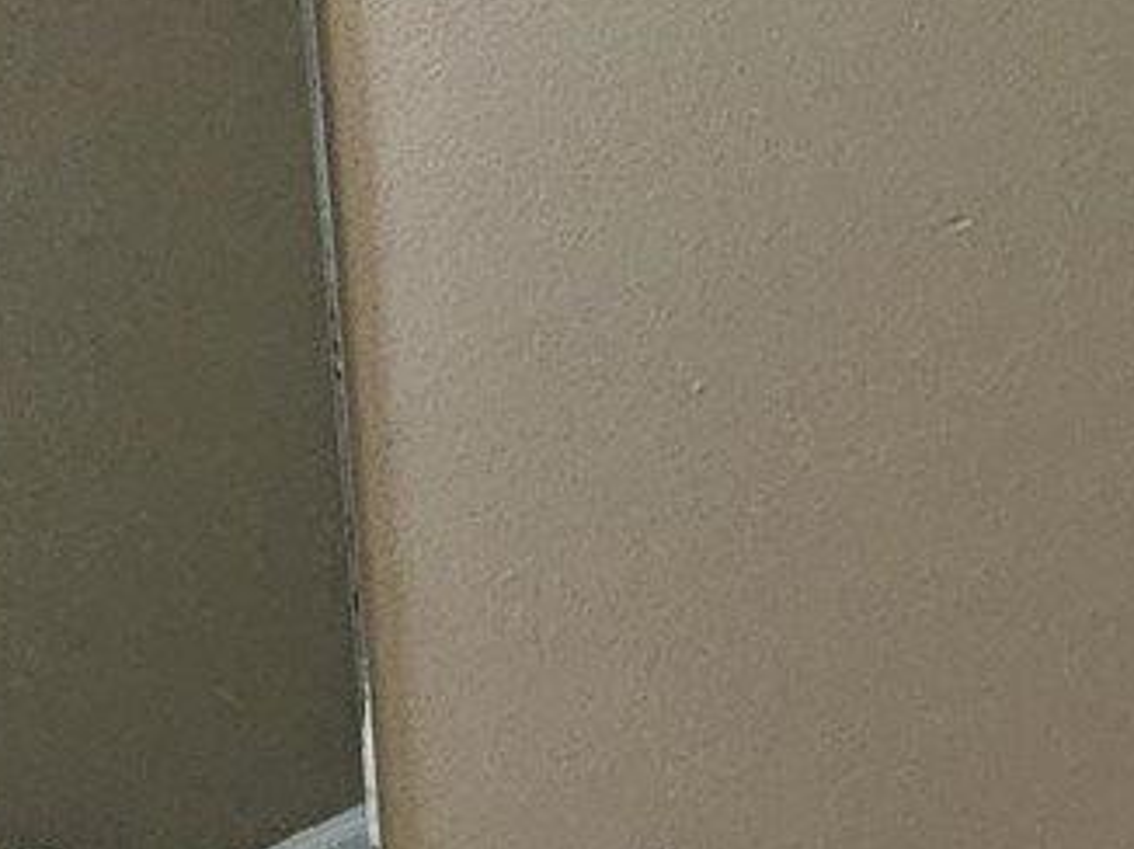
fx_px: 3012
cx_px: 1955
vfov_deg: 16.0
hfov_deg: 17.7
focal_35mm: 92
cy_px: 251
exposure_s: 1/100
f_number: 2.2
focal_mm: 2.2
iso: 500
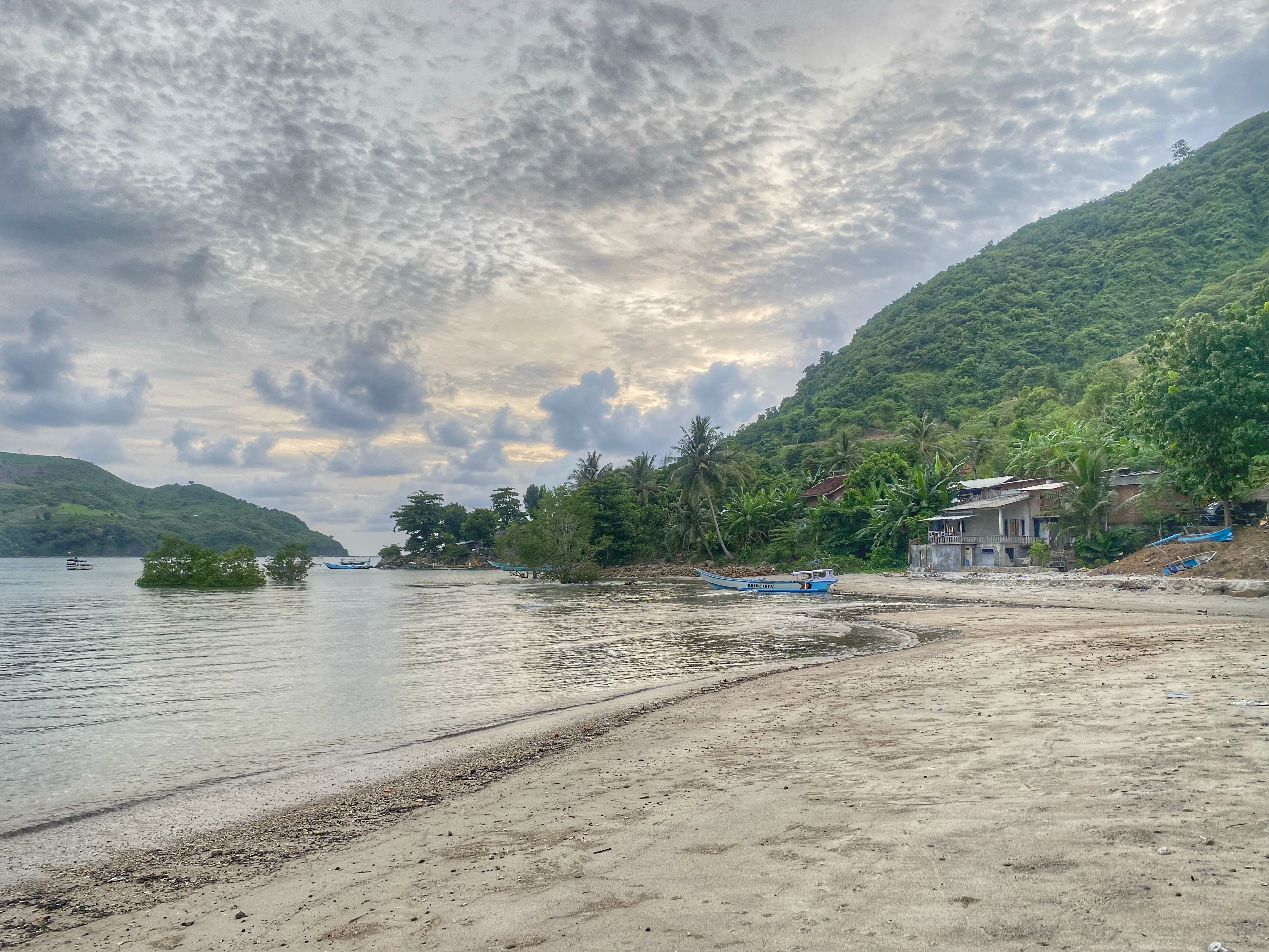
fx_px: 953
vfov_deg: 53.1
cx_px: 634
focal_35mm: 26
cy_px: 476
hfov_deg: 67.3
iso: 32
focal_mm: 4.25
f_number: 1.8
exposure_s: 1/121
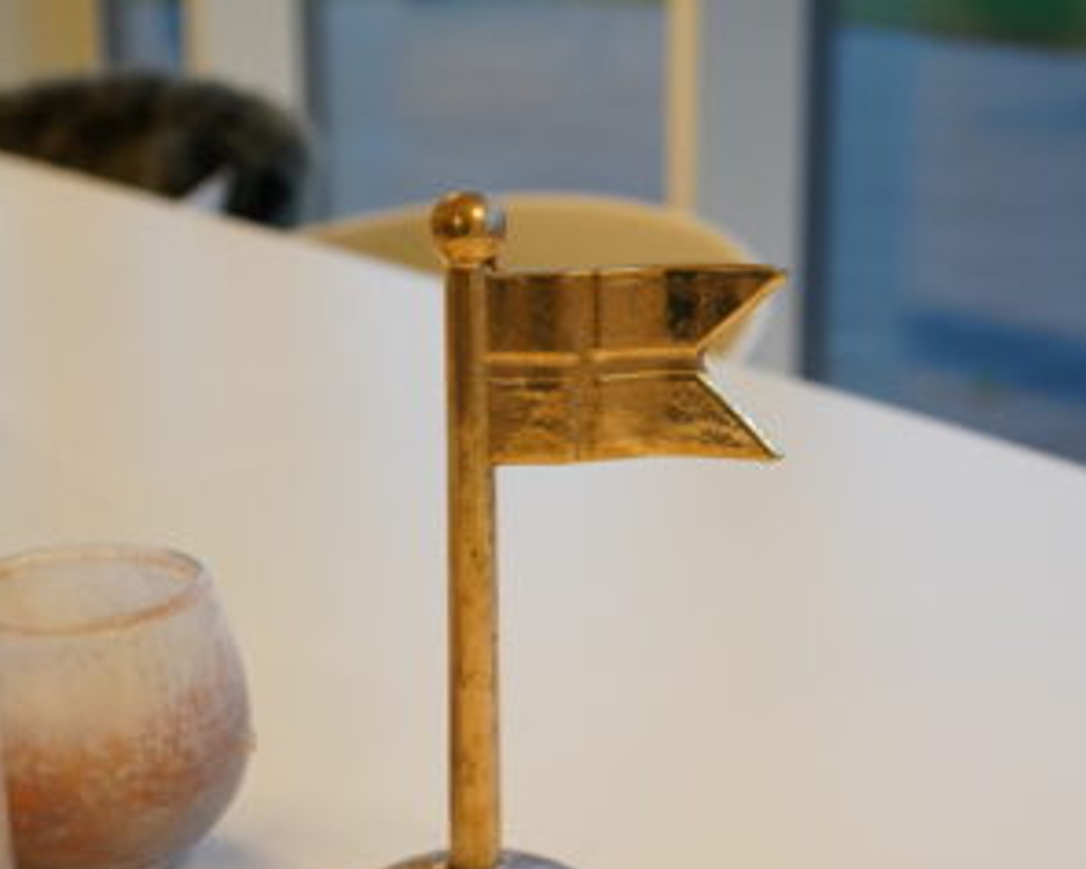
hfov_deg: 28.3
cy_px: 590
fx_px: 2154
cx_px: 543
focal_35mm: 67
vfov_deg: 22.7
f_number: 5.6
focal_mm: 47
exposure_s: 1/250
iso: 4000
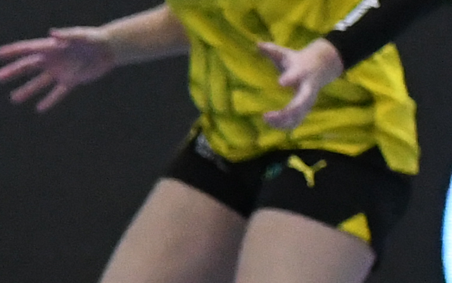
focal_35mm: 805
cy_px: 23
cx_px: -436
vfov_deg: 1.6
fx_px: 9919
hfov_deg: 2.6
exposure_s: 1/8000
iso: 6400
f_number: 1.8
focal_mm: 72
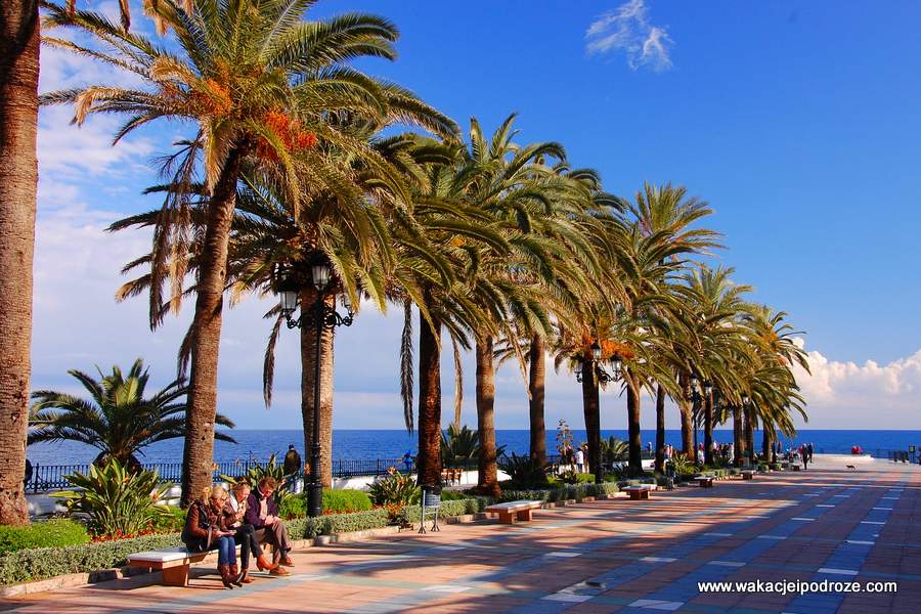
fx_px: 921
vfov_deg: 36.9
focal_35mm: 36
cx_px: 460
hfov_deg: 53.1
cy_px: 307
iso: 400
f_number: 11
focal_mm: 24
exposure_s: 1/125
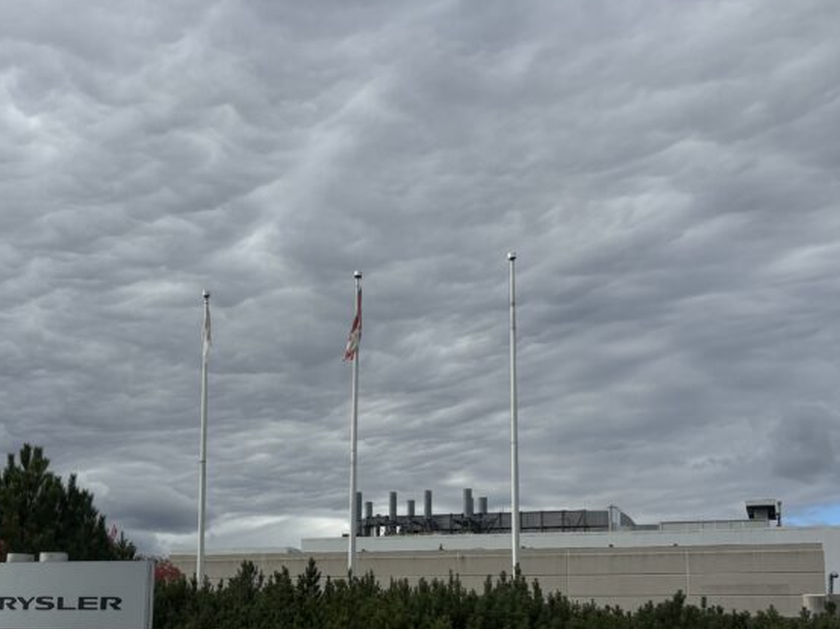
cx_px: 292
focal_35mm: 48
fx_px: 1165
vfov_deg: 29.7
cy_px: 488
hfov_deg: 39.3
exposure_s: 1/5076
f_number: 1.6
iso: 50
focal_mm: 5.96
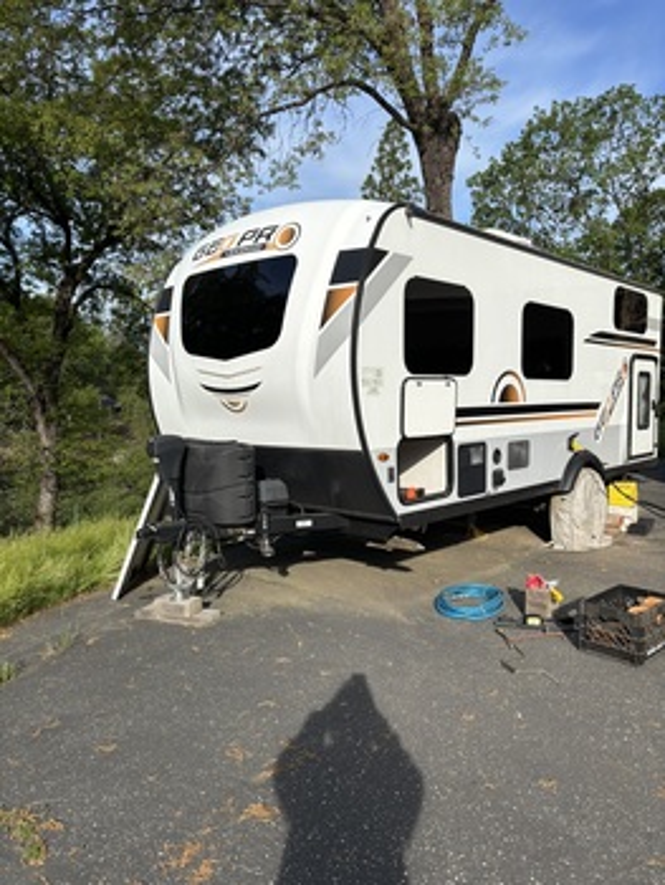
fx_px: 665
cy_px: 442
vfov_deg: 67.3
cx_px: 332
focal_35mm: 26
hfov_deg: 53.1
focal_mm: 5.96
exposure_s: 1/3205
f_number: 1.6
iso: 50
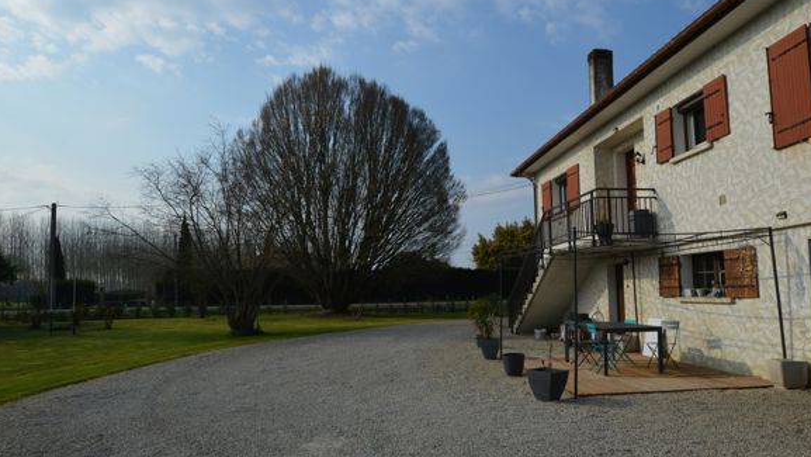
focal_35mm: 23
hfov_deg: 78.6
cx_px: 422
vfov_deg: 49.5
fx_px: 495
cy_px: 249
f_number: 9
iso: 100
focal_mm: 12
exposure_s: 1/320
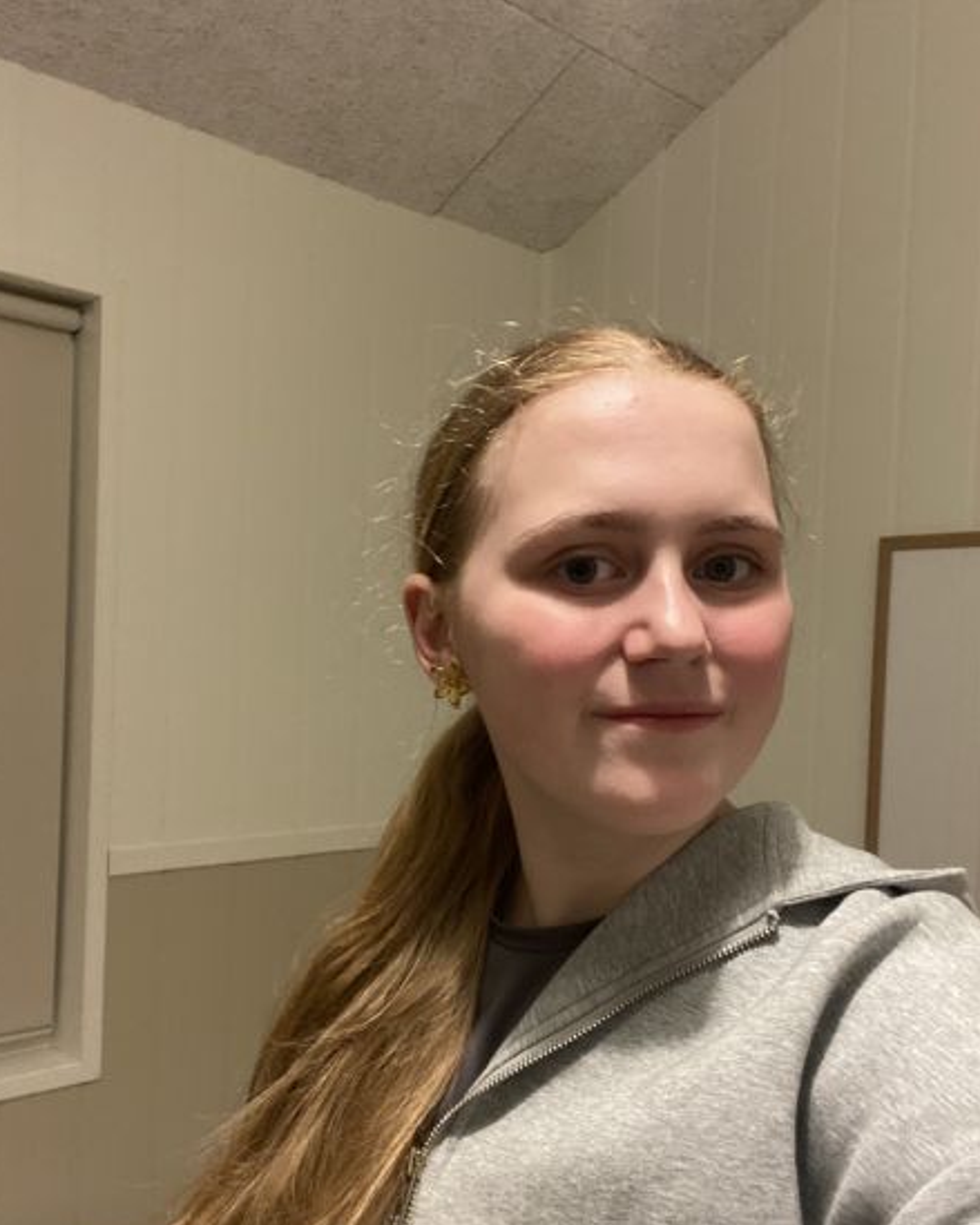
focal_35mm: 32
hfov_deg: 45.8
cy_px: 667
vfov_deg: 55.6
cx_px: 489
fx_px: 1160
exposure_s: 1/33
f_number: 2.2
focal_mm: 2.71
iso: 320
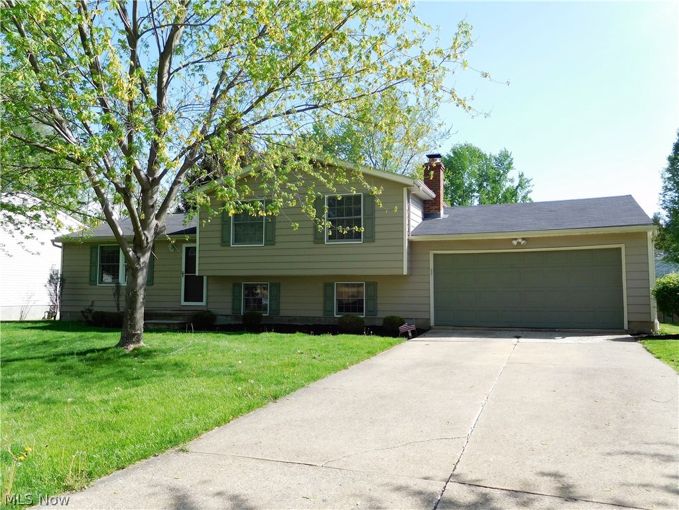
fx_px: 549
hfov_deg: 63.4
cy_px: 255
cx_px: 340
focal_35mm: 28
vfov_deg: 49.7
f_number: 3.5
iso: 125
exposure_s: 1/500
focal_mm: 5
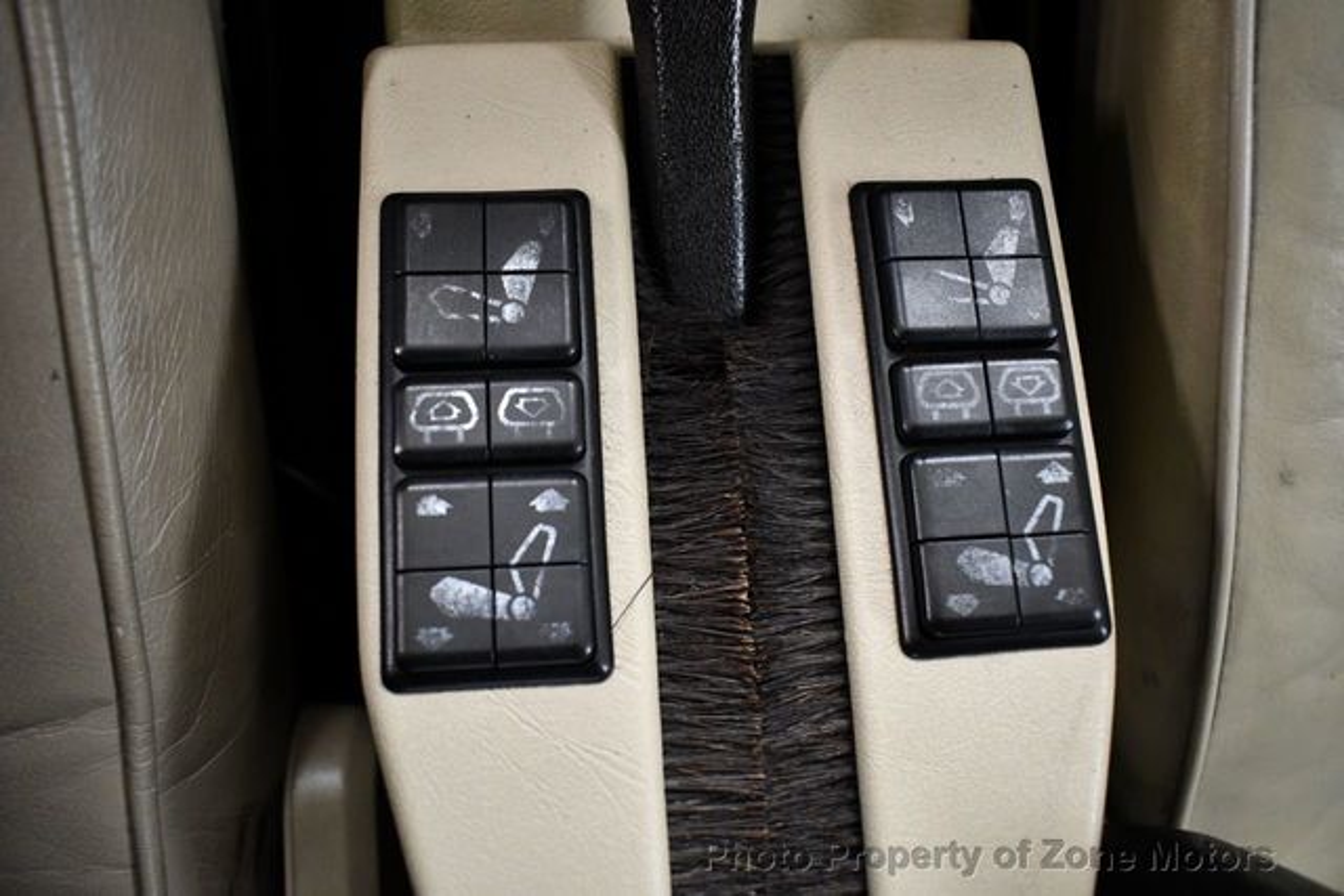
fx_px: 1008
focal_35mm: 27
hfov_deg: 67.4
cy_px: 448
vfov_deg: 48.0
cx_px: 672
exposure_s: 1/100
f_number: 3.5
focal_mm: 18
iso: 3200
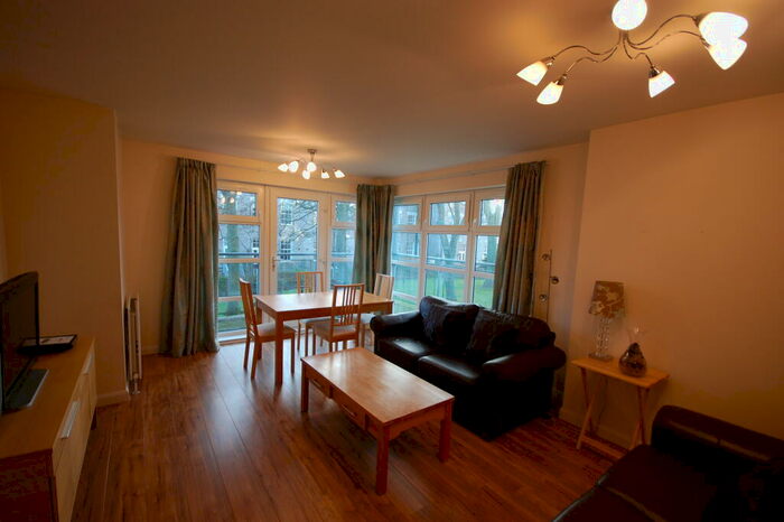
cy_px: 261
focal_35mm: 15
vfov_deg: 77.3
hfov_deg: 100.4
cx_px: 392
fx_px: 326
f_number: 4
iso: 400
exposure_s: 1/60
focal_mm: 10
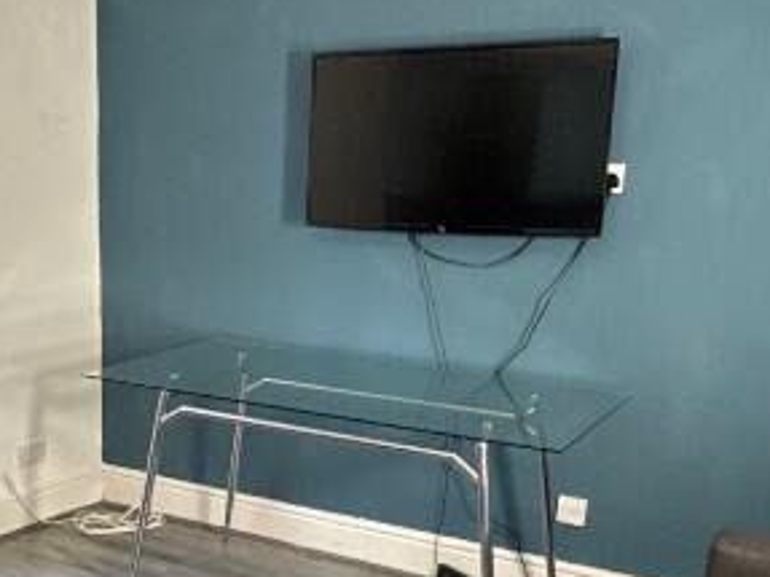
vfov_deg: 28.8
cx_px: 166
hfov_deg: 37.0
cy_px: 413
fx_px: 1112
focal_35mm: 50
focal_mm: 2.22
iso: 320
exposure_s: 1/100
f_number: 2.2
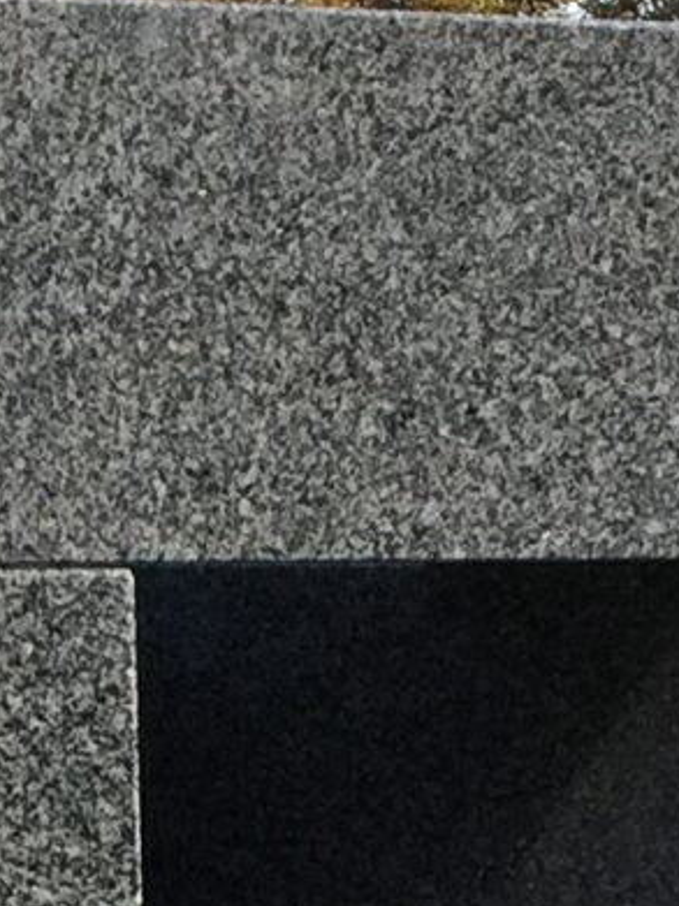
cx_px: 545
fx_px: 4972
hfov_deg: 7.8
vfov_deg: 9.6
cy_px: 1900
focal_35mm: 190
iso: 32
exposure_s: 1/449
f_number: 2.2
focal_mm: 4.15
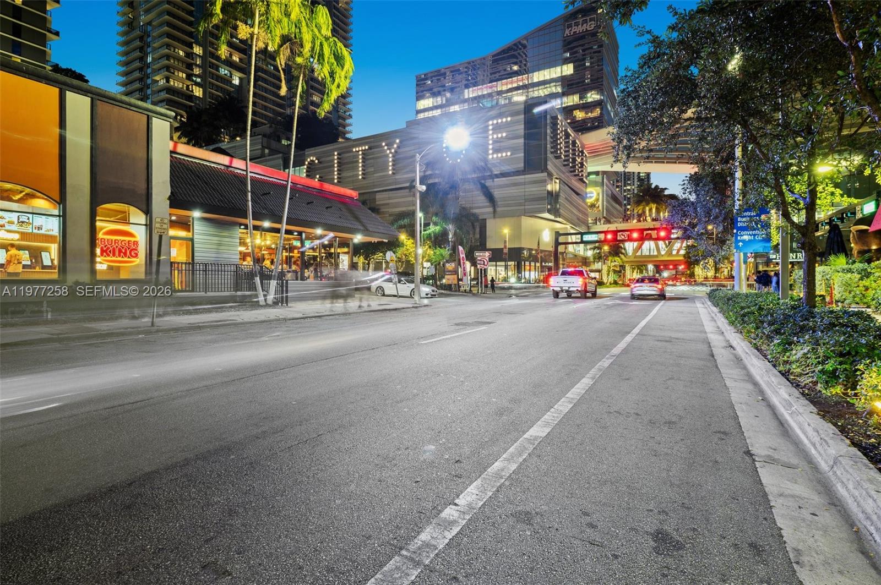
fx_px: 416
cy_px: 292
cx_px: 440
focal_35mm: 17
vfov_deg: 70.3
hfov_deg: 93.3
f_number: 8
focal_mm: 17
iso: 200
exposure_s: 2
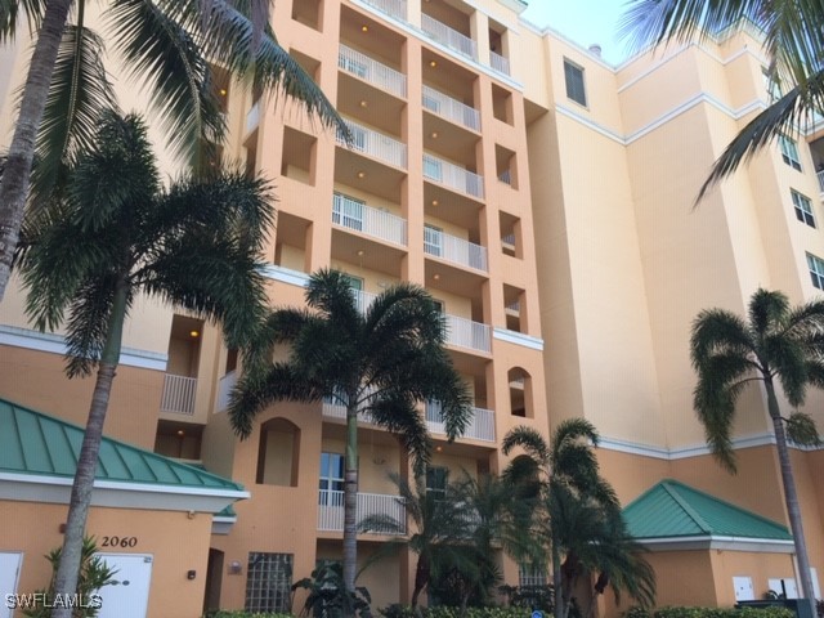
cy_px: 309
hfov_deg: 61.7
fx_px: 690
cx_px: 412
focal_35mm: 29
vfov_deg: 48.2
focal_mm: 4.15
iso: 32
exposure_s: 1/444
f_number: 2.2
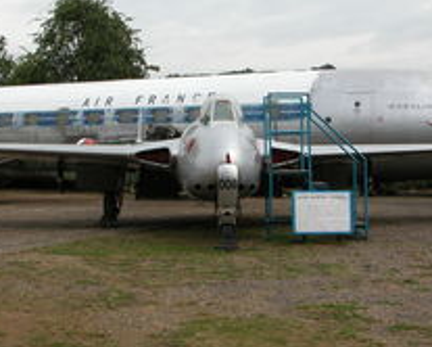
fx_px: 845
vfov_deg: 23.1
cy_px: 142
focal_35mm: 66
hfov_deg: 28.7
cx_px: 202
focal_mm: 8.9
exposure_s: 1/346
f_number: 6.3
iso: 100
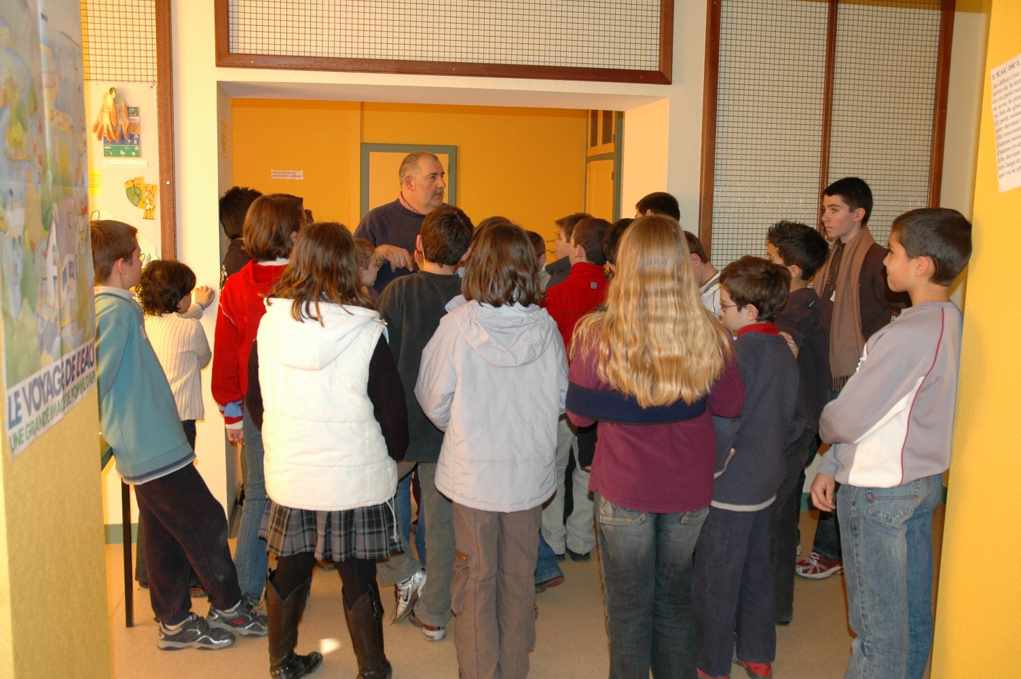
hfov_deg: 57.3
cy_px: 340
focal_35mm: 33
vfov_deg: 39.9
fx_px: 935
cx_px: 510
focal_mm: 22
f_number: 3.8
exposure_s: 1/60
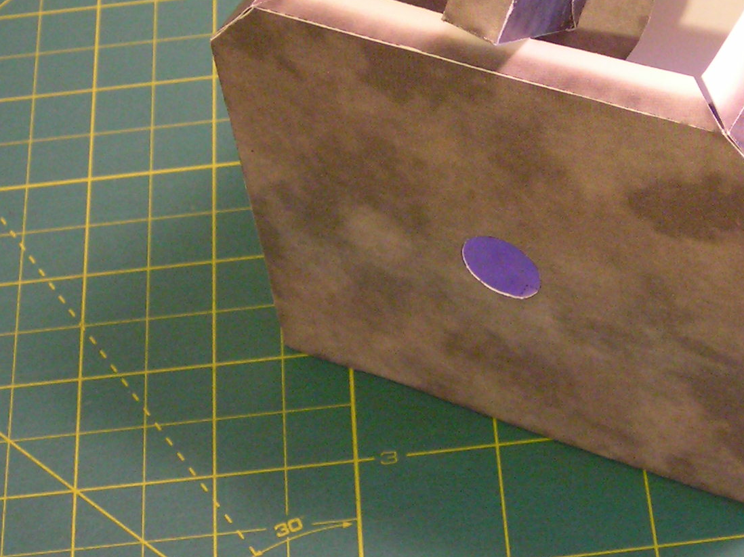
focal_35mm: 111
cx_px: 596
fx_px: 2385
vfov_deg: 13.2
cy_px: 27
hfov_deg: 17.6
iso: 200
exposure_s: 1/1.9
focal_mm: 7.8
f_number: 3.4
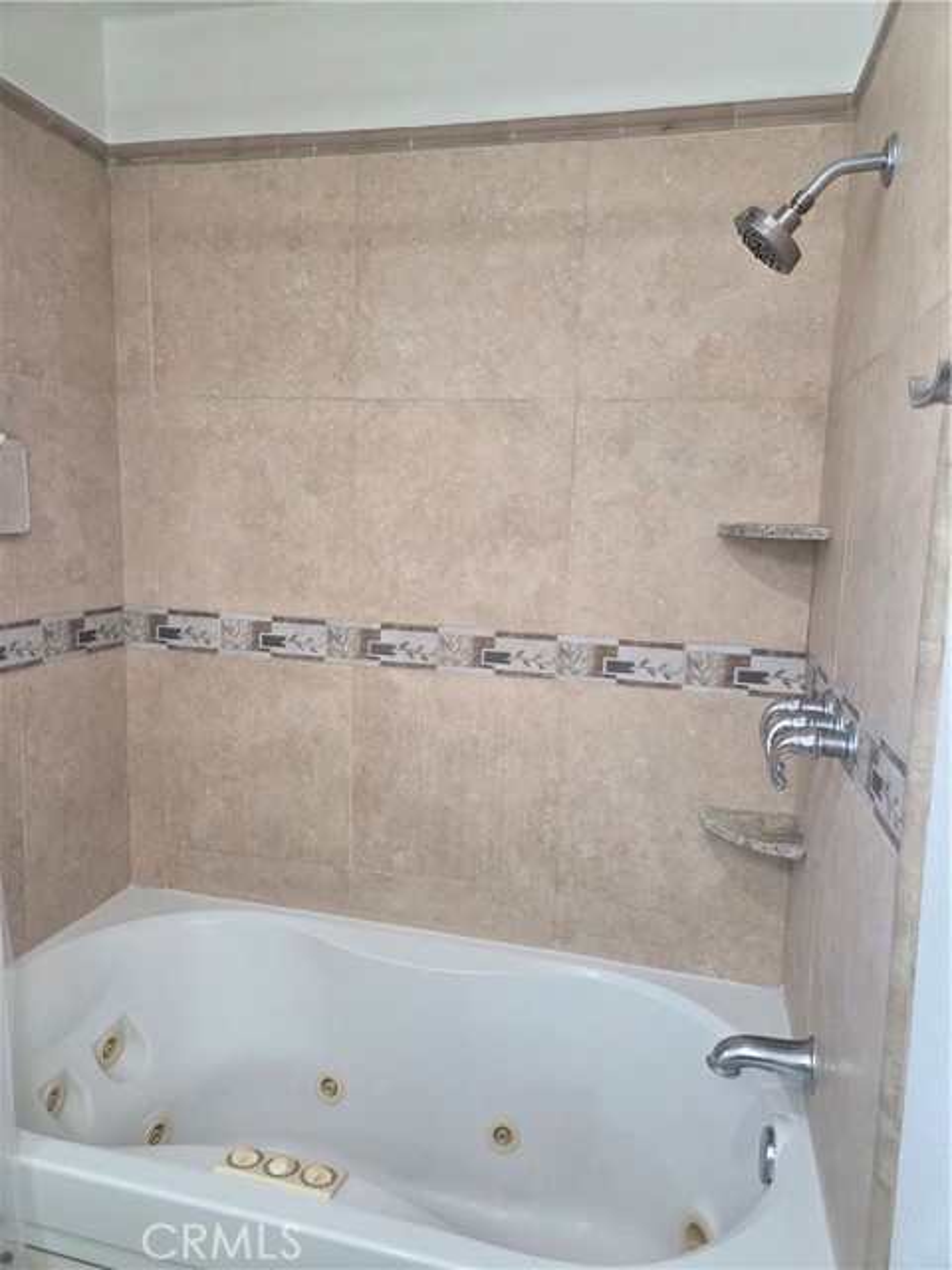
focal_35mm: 23
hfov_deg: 58.9
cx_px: 476
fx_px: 843
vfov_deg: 73.9
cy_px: 635
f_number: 1.8
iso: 160
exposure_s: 1/120
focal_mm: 5.4
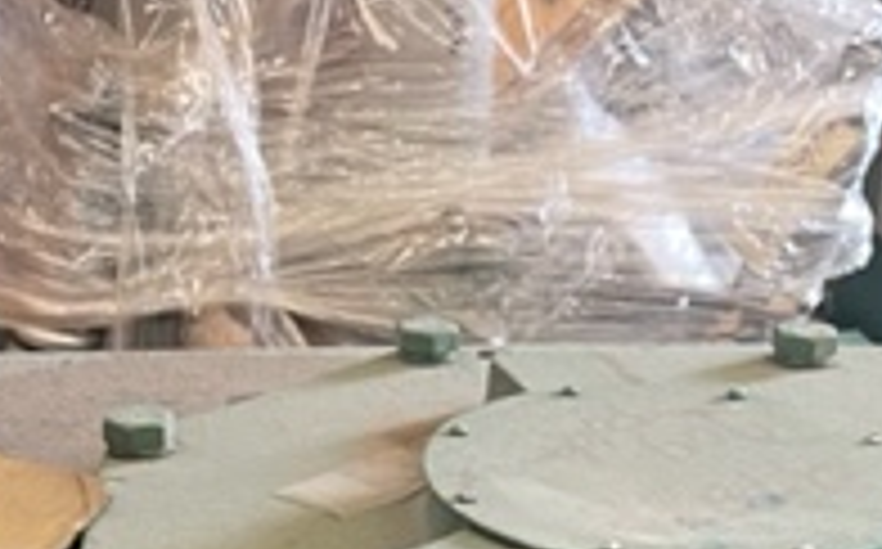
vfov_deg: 12.8
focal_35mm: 90
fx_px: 2161
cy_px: 1066
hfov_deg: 23.0
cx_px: 364
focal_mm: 5.1
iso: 200
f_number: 1.6
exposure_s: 1/60
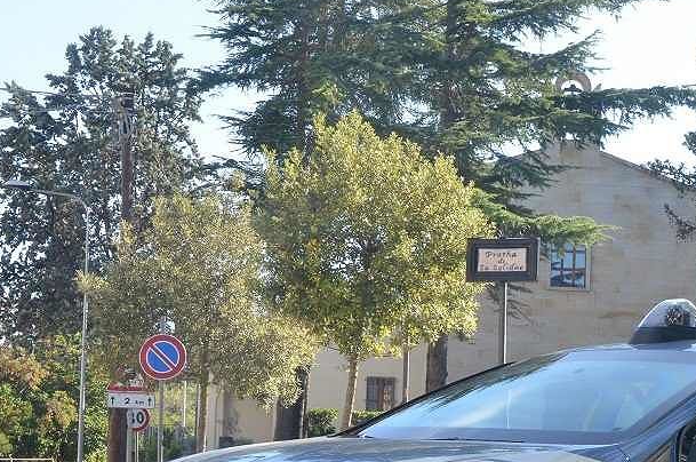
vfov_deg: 14.4
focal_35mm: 94
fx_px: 1815
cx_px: 677
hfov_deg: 21.1
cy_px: 399
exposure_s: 1/125
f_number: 13
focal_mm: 31
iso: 800
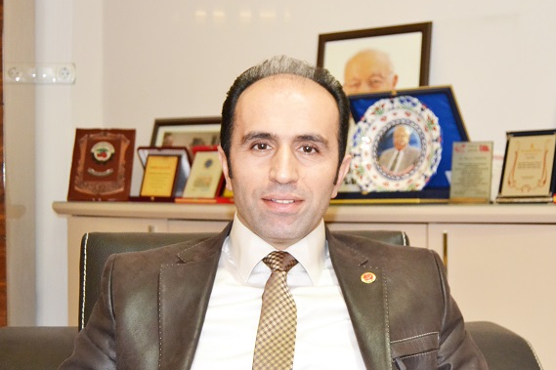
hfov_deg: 32.4
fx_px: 957
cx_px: 291
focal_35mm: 62
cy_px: 213
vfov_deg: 21.9
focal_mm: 34
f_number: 4.5
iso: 2500
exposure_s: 1/60
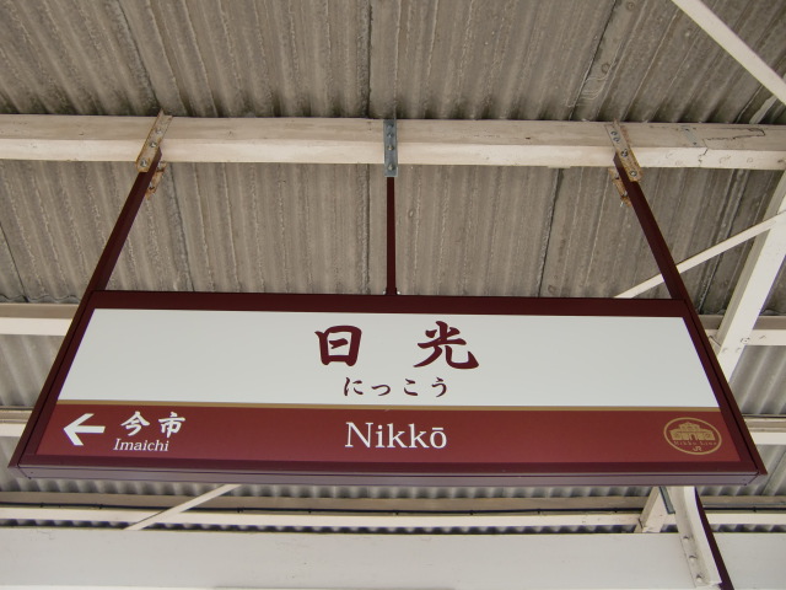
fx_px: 636
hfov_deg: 63.4
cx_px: 393
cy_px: 295
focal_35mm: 28
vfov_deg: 49.7
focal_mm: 4.9
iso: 125
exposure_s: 1/60
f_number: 2.6
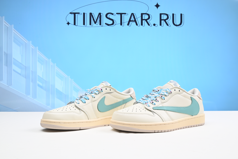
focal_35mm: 37
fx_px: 245
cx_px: 119
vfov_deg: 36.0
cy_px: 80
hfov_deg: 51.9
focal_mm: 37
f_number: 16
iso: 100
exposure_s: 1/2
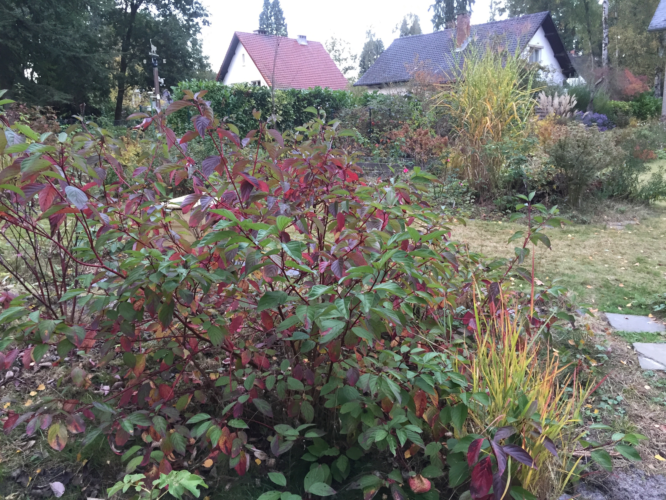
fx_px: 558
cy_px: 250
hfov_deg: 61.7
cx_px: 333
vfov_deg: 48.2
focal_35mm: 29
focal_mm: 4.15
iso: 64
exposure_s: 1/33
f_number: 2.2
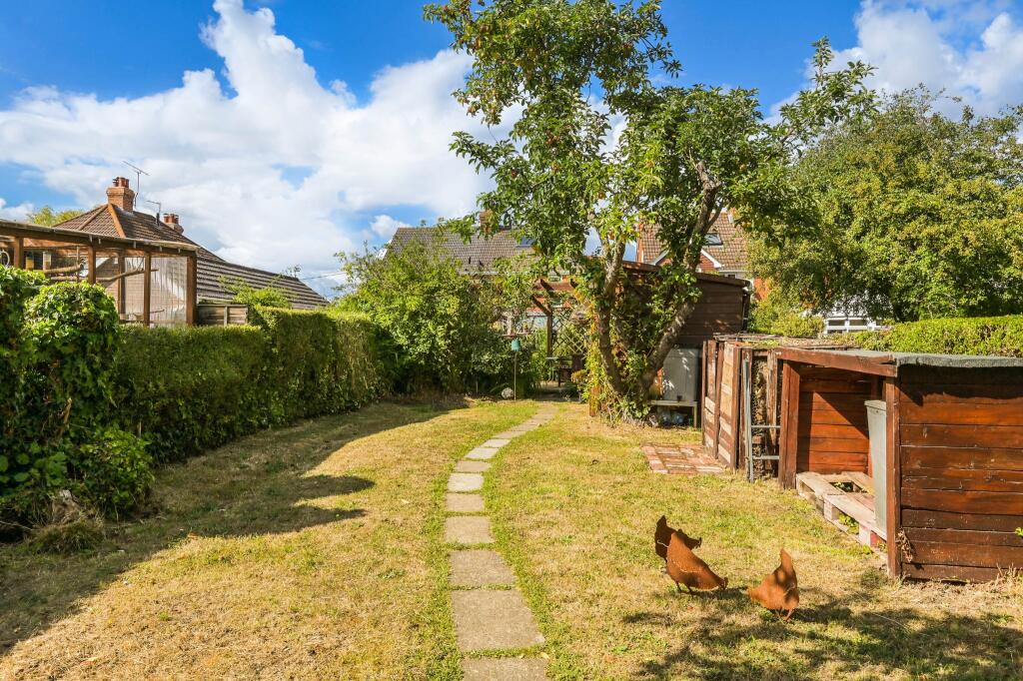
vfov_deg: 56.1
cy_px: 340
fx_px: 639
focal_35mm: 22
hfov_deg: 77.3
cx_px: 512
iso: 400
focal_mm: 22.5
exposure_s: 1/640
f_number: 13
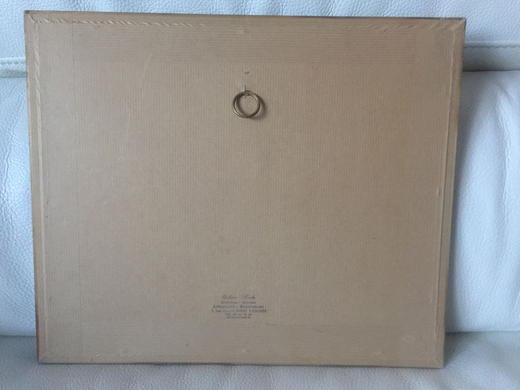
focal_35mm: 29
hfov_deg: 61.7
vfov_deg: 48.2
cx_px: 260
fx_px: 436
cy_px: 195
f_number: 2.2
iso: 160
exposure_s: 1/33
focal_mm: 4.15
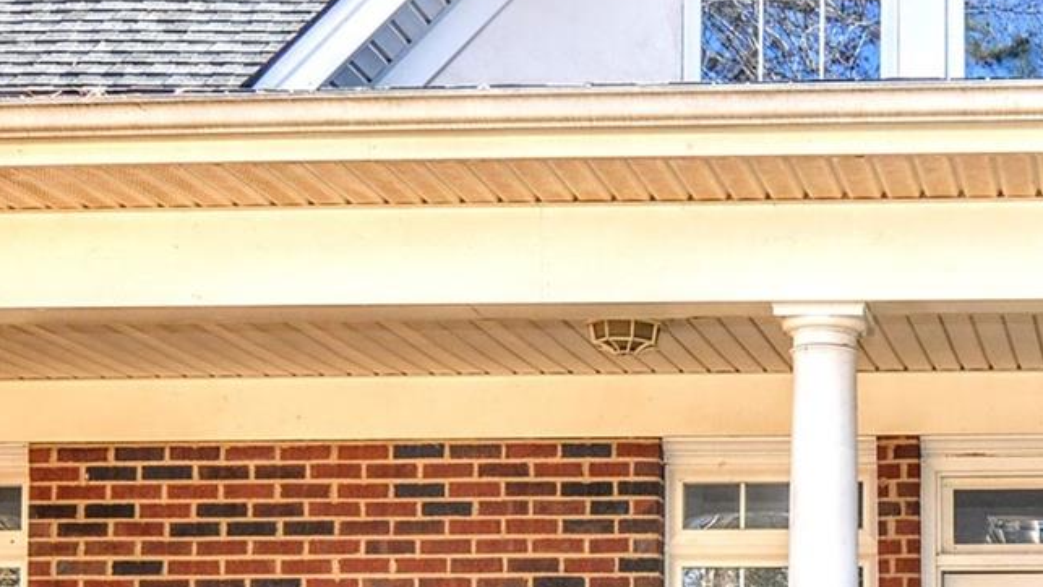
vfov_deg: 16.4
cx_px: 1074
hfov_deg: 28.1
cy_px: 740
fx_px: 1936
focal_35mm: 70
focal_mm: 14
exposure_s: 1/125
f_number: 5.6
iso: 220
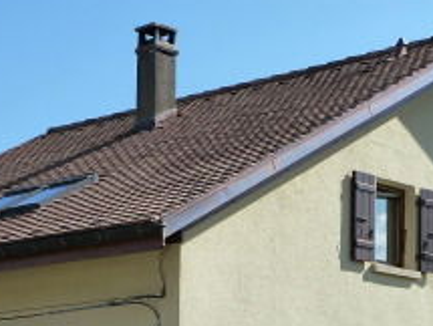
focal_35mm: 104
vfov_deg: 13.7
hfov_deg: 18.7
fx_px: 1303
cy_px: 423
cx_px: 324
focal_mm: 5.7
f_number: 4.5
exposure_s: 1/400
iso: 125
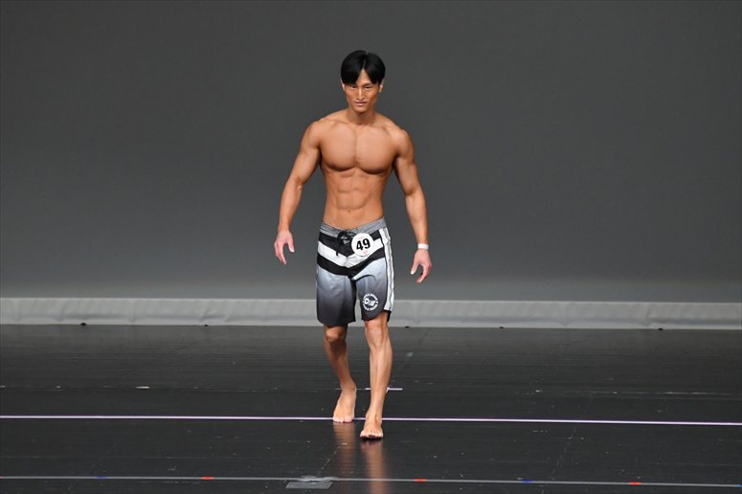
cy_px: 247
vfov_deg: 4.4
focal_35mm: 315
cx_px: 371
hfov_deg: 6.5
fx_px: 6489
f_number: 5.6
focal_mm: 210
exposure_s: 1/400
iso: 4000
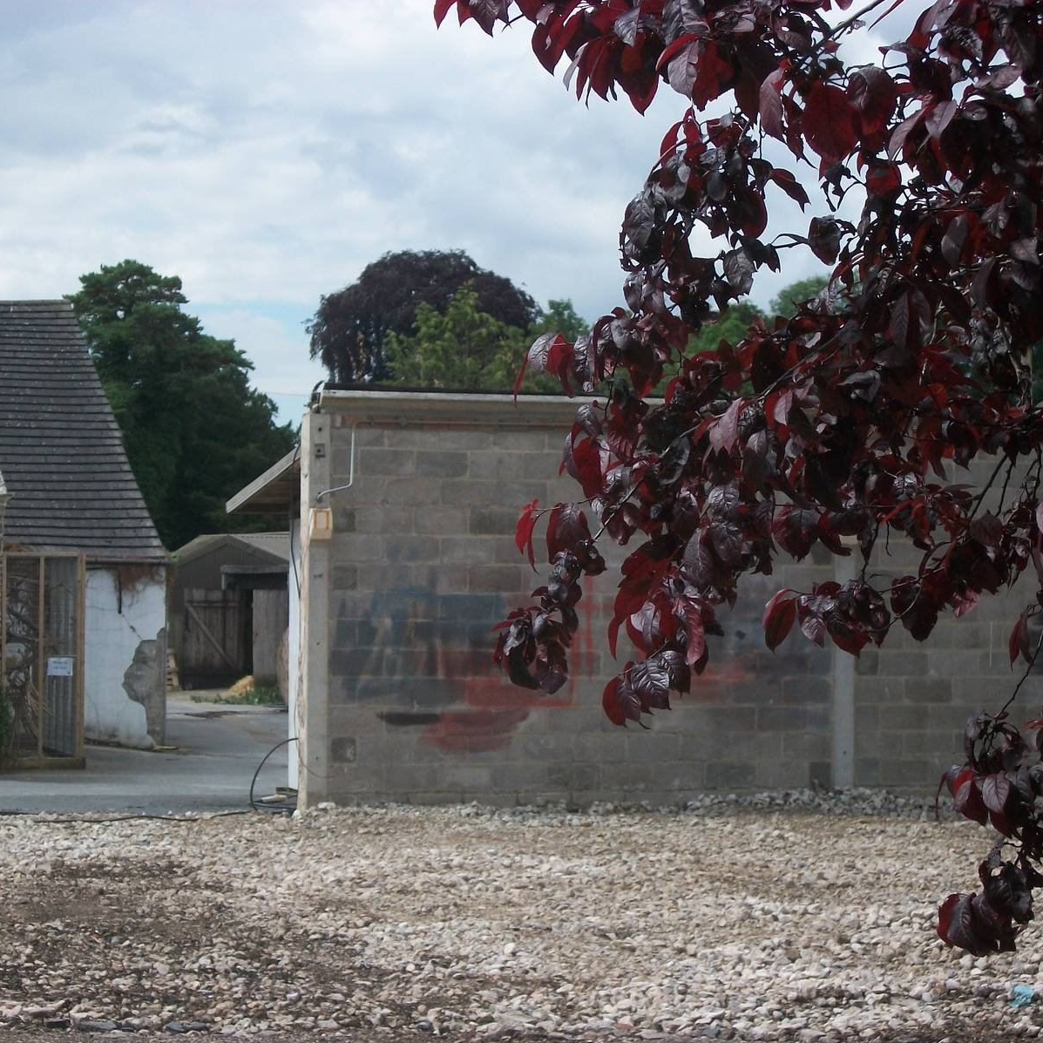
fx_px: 3102
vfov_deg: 19.1
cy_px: 522
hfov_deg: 19.1
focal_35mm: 91
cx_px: 429
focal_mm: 13.7
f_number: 4.6
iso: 80
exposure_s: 1/500
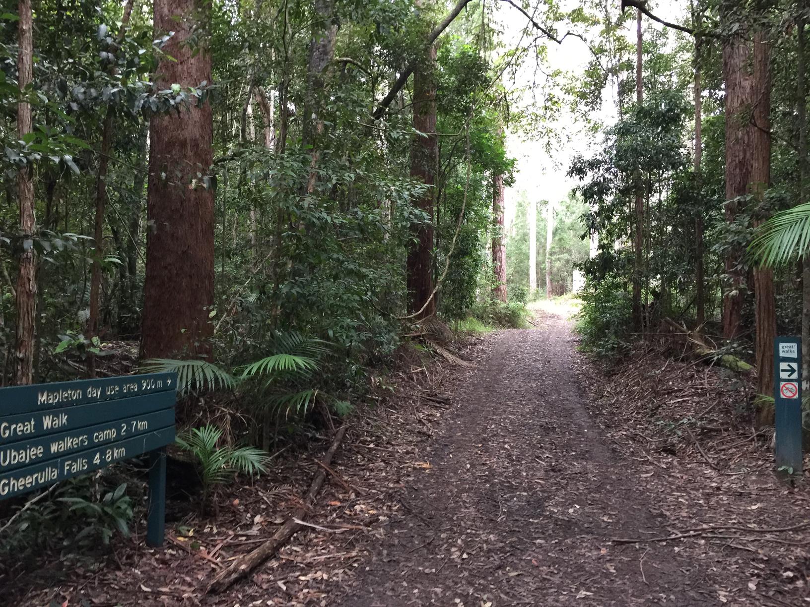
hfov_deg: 61.7
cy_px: 304
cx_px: 405
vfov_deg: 48.2
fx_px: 679
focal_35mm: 29
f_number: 2.2
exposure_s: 1/17
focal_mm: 4.15
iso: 100
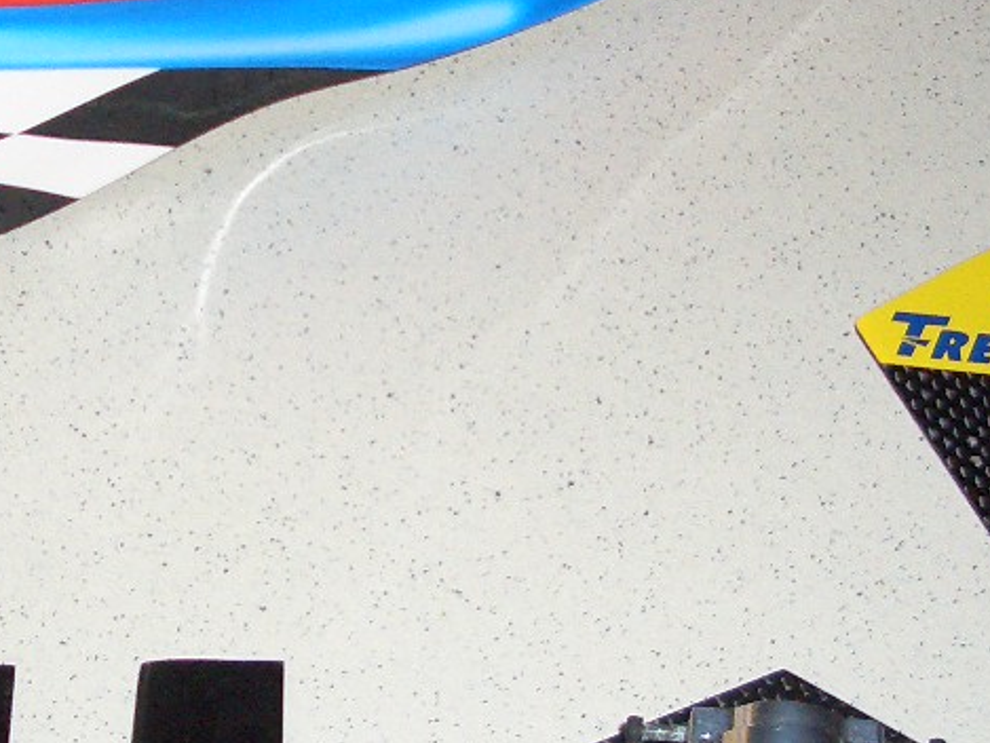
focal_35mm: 240
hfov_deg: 8.2
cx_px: 310
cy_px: 308
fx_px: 6866
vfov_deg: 6.2
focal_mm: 14.6
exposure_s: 1/60
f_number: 4.4
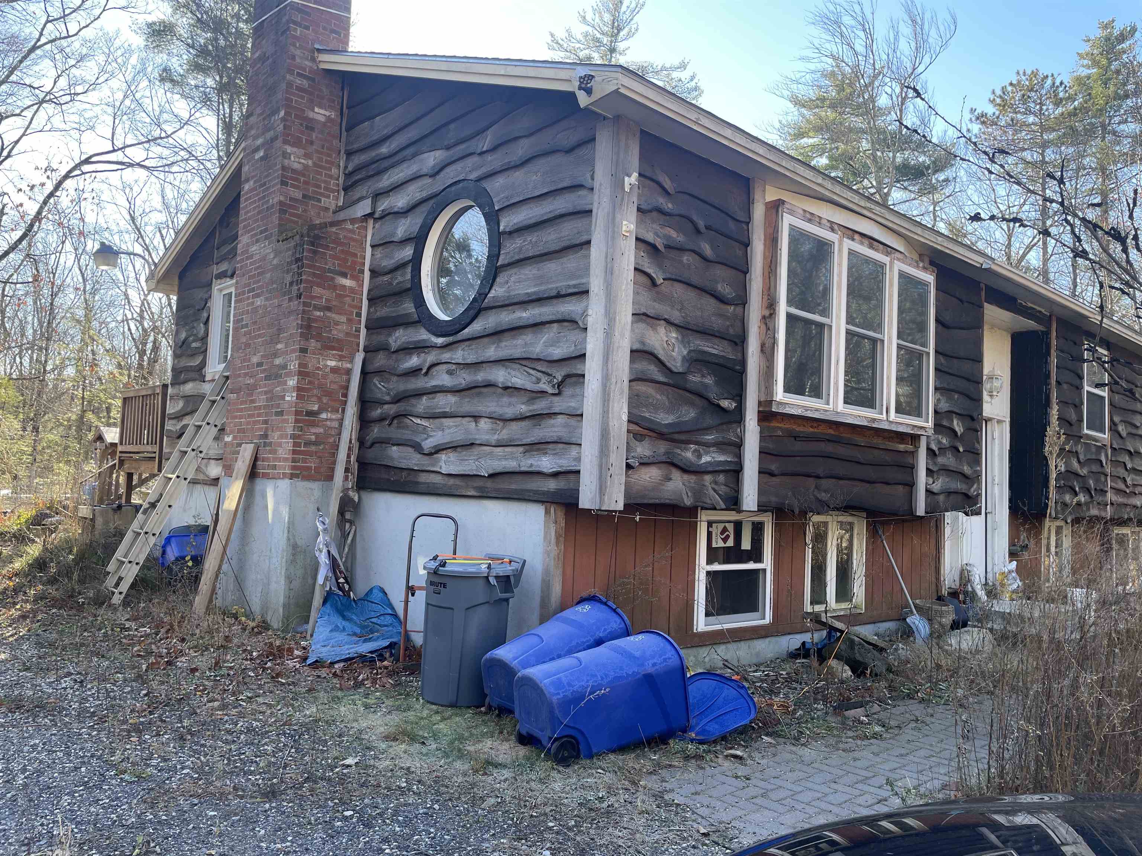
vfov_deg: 53.1
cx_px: 571
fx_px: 858
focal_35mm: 26
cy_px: 428
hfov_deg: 67.3
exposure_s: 1/237
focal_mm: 4.2
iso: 32
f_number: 1.6
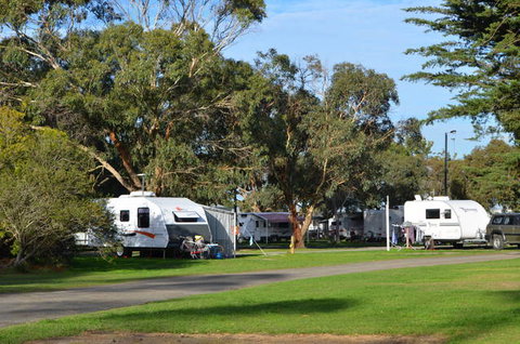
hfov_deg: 24.7
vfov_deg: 16.5
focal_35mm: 82
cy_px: 172
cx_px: 260
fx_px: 1189
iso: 100
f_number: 8
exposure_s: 1/250
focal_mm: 55
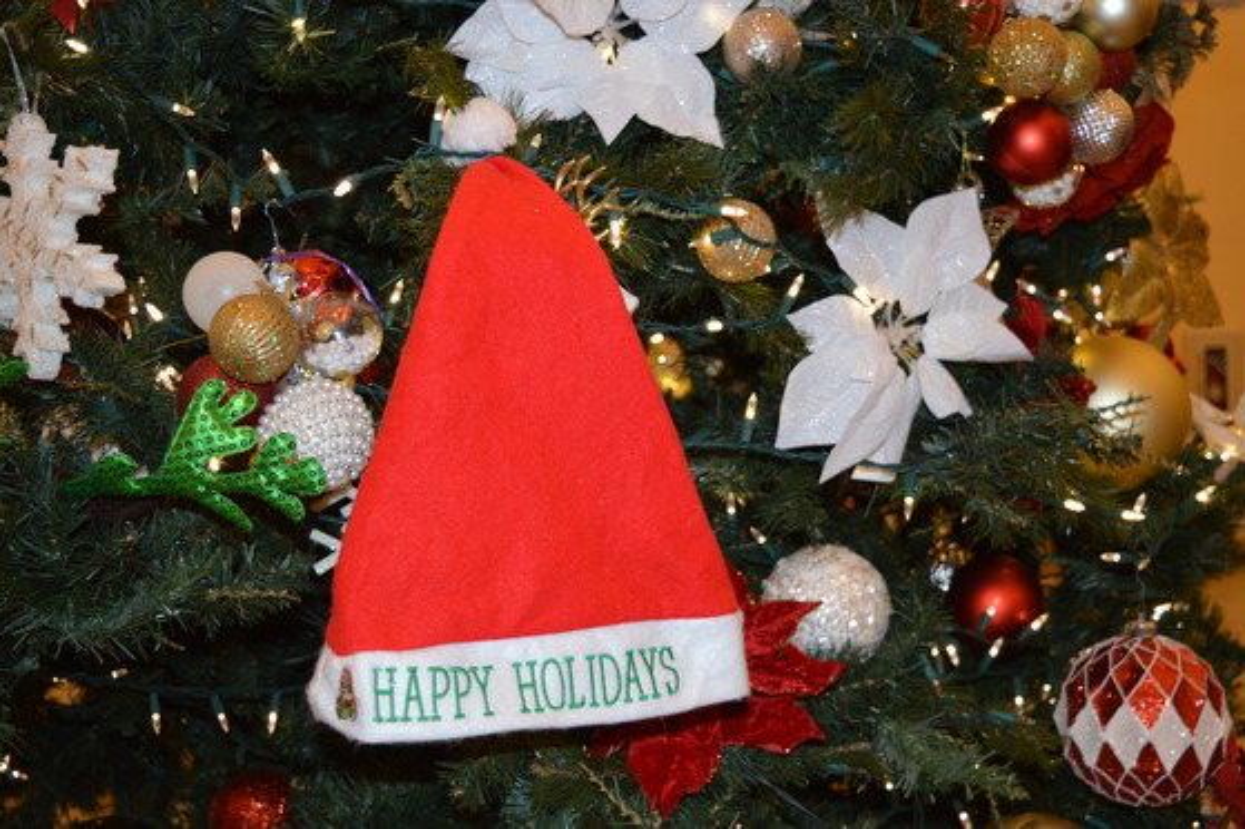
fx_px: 1555
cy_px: 414
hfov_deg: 43.6
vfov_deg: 29.8
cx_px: 622
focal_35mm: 45
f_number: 4.2
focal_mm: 30
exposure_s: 1/60
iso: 720
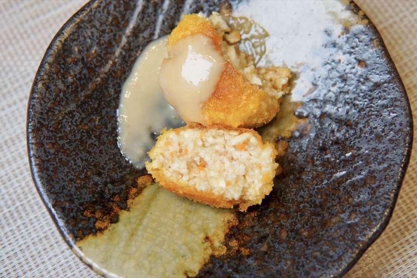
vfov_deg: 29.9
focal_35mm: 45
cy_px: 139
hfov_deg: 43.6
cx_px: 208
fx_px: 522
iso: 640
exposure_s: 1/160
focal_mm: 30
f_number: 4
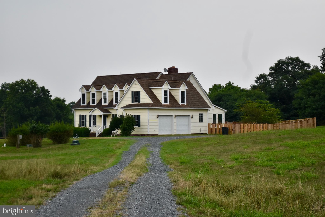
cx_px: 162
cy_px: 108
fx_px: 745
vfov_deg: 16.6
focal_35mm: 82
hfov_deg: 24.6
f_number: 5.6
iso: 400
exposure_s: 1/1250
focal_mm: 55
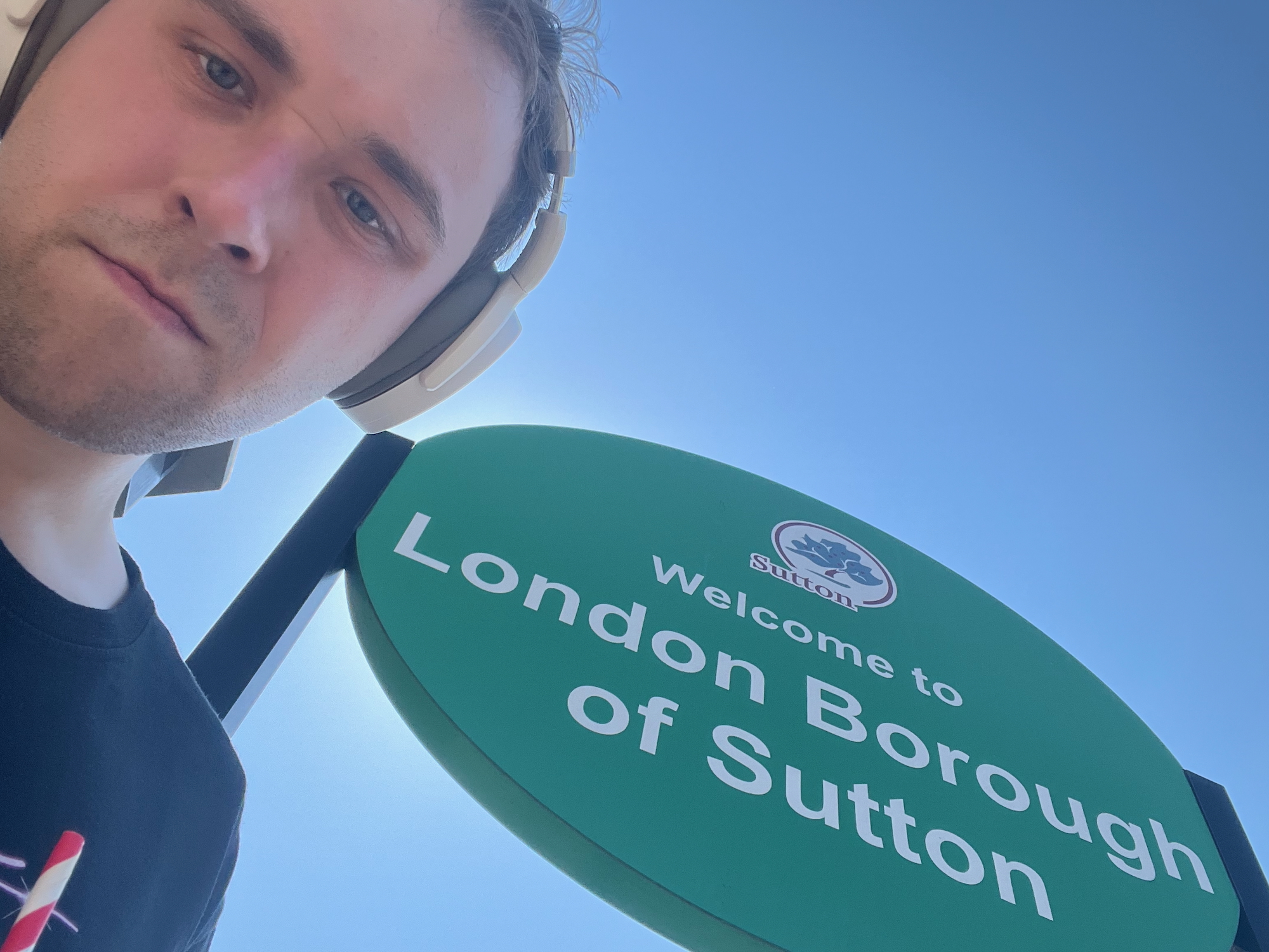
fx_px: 1100
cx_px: 634
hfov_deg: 60.0
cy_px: 476
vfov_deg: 46.8
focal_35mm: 30
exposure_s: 1/702
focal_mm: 2.71
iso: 32
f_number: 2.2
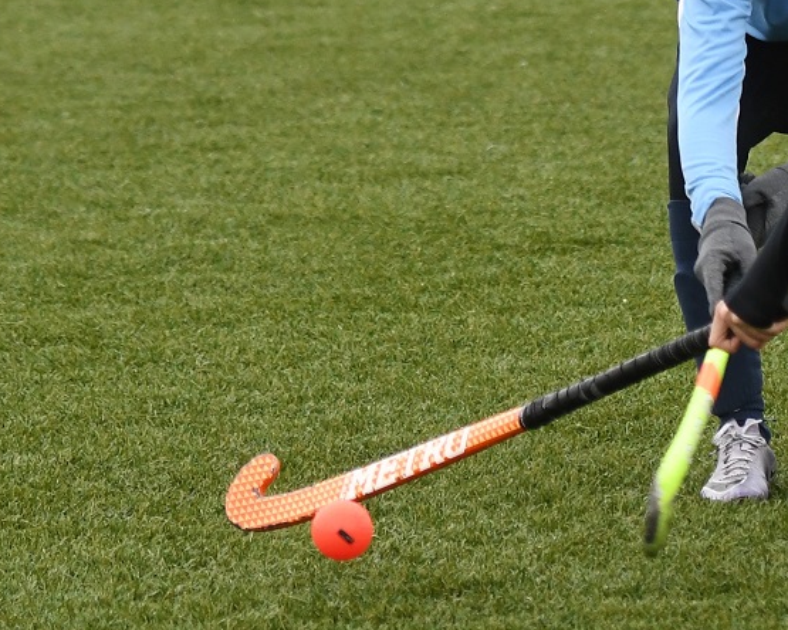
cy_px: 153
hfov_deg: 9.6
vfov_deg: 7.7
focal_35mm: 200
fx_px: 4664
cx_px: 792
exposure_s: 1/1000
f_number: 2.8
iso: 560
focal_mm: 70
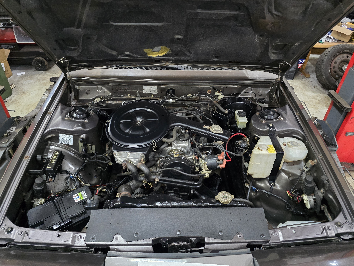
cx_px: 179
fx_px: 245
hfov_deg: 71.6
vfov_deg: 56.8
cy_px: 128
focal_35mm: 24
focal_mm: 6.3
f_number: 1.7
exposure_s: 1/50
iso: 1600
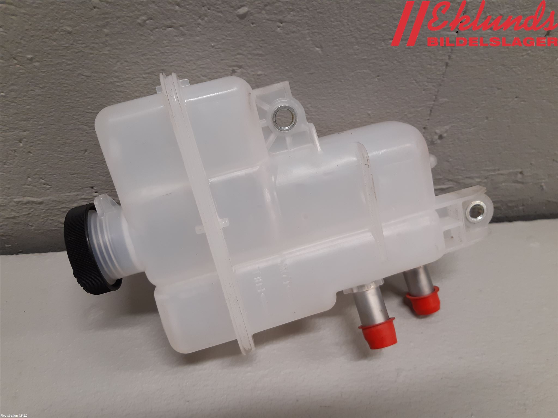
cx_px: 279
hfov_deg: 67.3
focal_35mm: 26
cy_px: 209
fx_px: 419
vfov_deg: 53.1
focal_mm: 3.93
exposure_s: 1/50
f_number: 1.7
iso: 100
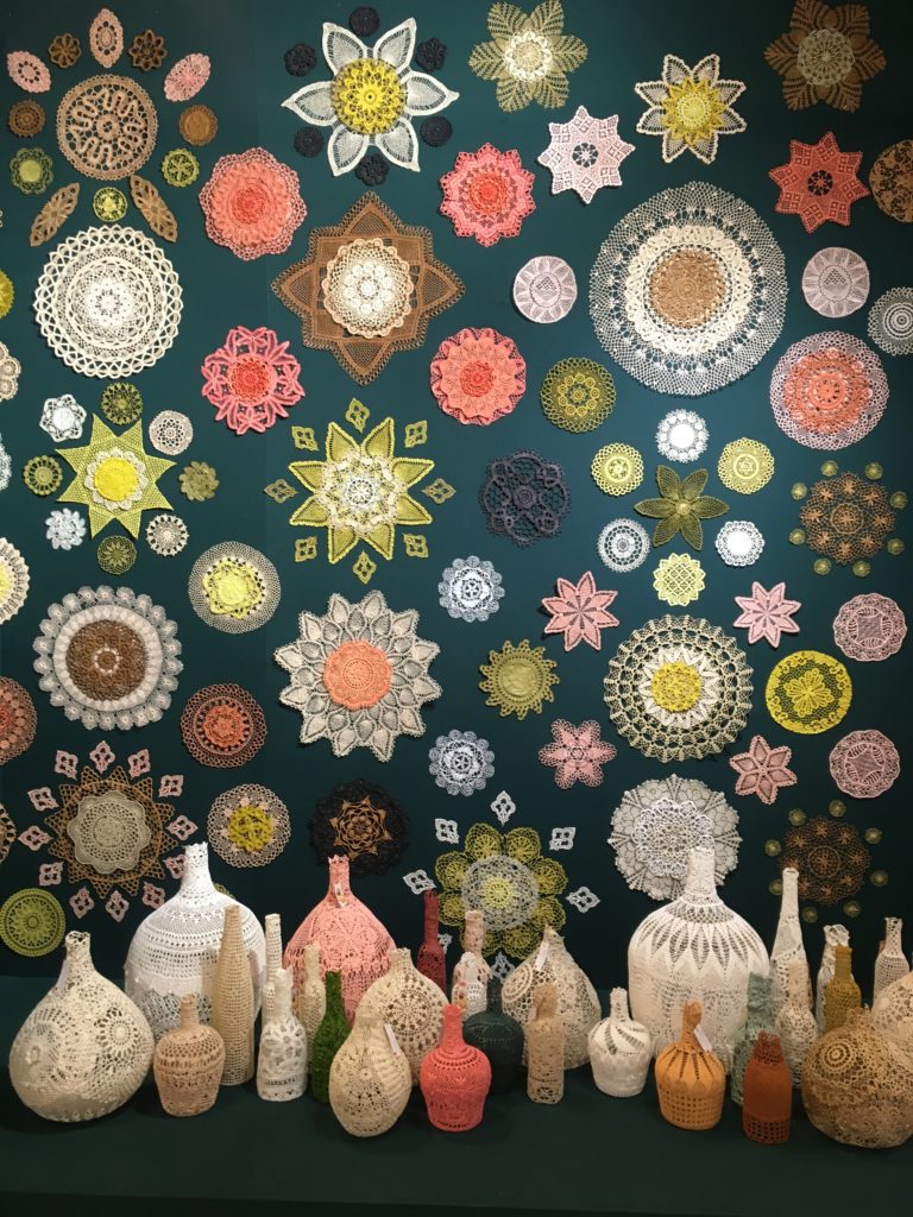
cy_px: 608
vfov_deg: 61.7
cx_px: 456
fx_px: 1020
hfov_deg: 48.2
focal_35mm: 29
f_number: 2.2
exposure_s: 1/33
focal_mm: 4.15
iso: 125
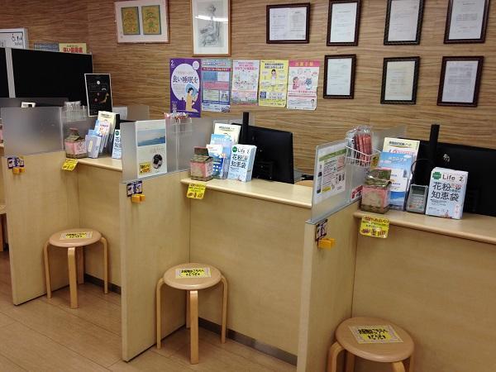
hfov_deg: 55.4
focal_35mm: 33
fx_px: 473
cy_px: 186
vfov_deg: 42.9
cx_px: 248
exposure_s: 1/30
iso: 50
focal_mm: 4.12
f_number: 2.4
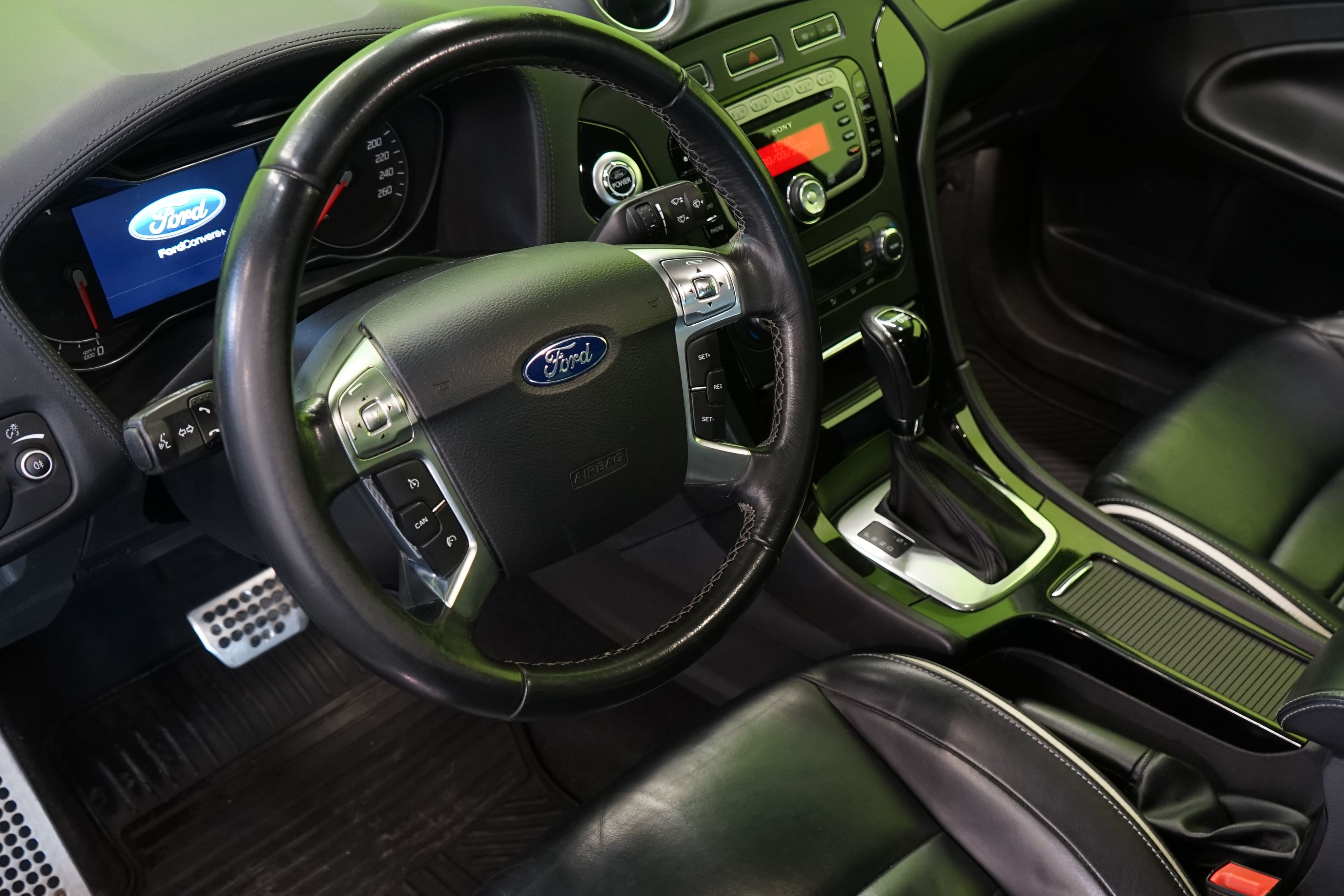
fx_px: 1531
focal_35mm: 41
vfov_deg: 32.6
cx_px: 848
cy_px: 488
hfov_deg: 46.9
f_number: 5
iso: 1000
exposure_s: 1/20
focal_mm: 28
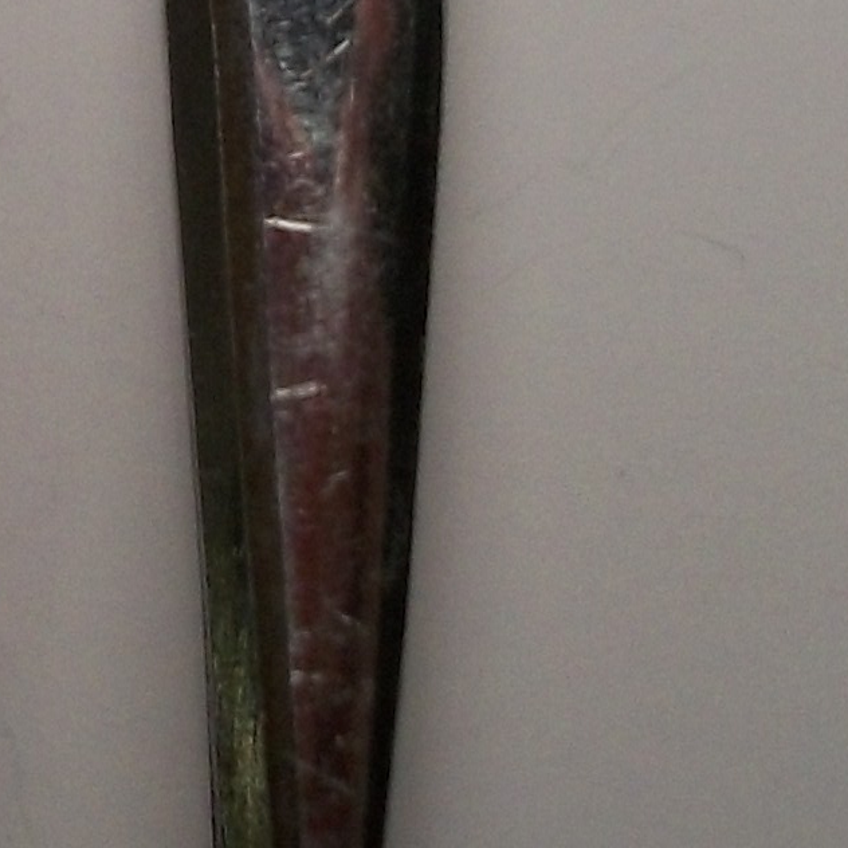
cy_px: -335
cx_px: -47
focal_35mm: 164
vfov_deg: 10.4
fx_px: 4545
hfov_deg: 10.5
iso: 80
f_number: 2.9
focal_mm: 5.7
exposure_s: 1/80
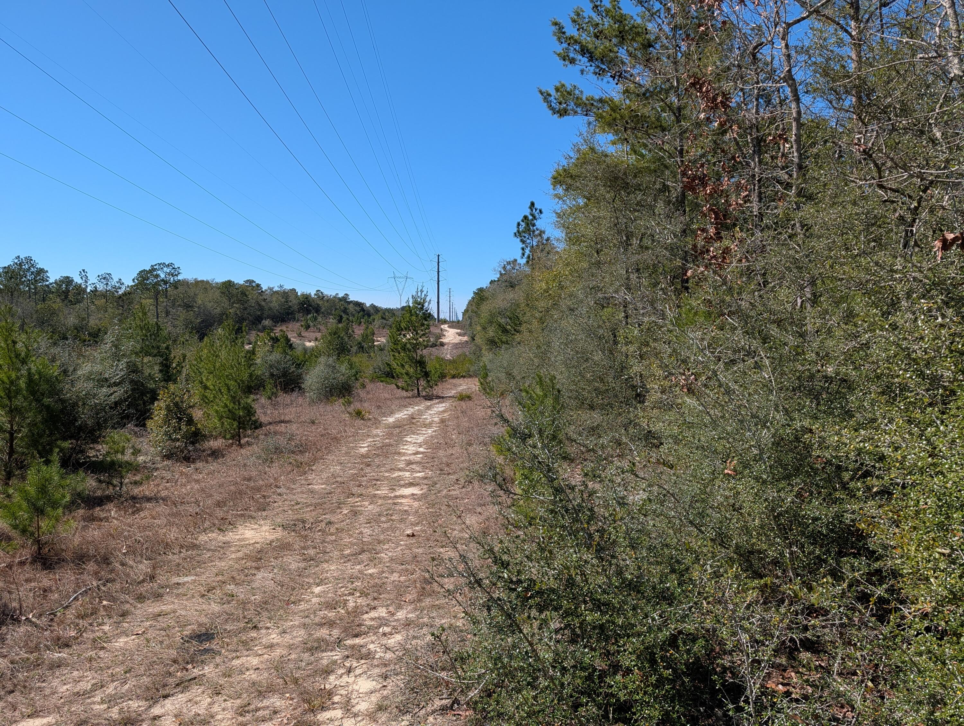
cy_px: 363
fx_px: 669
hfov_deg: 71.5
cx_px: 482
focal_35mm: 24
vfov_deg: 56.9
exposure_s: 1/1143
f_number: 1.68
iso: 20
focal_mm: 6.9
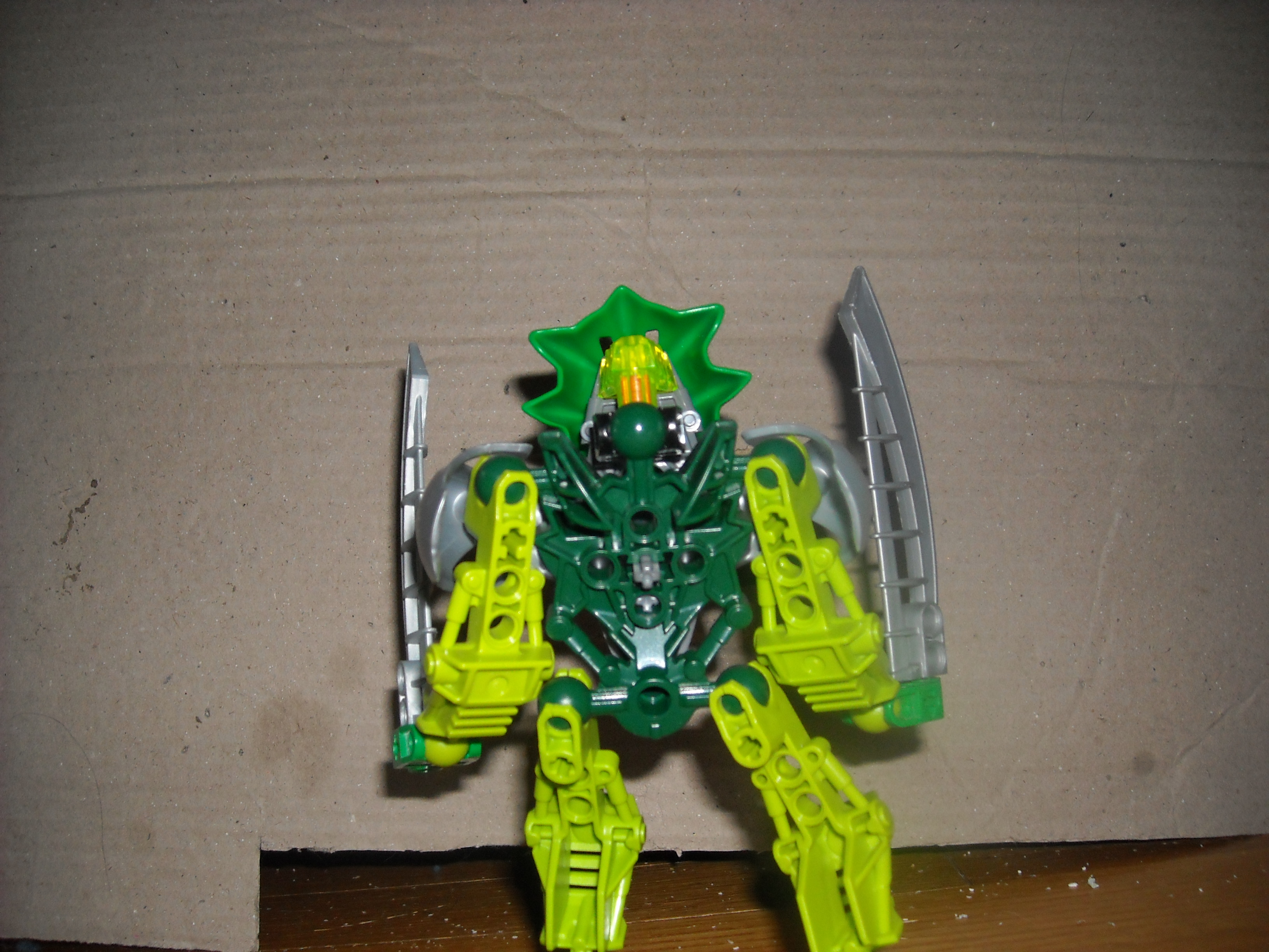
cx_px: 634
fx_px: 1283
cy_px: 476
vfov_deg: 40.7
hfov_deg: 52.6
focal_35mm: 35
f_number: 5.6
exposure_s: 1/60
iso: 200
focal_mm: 5.7
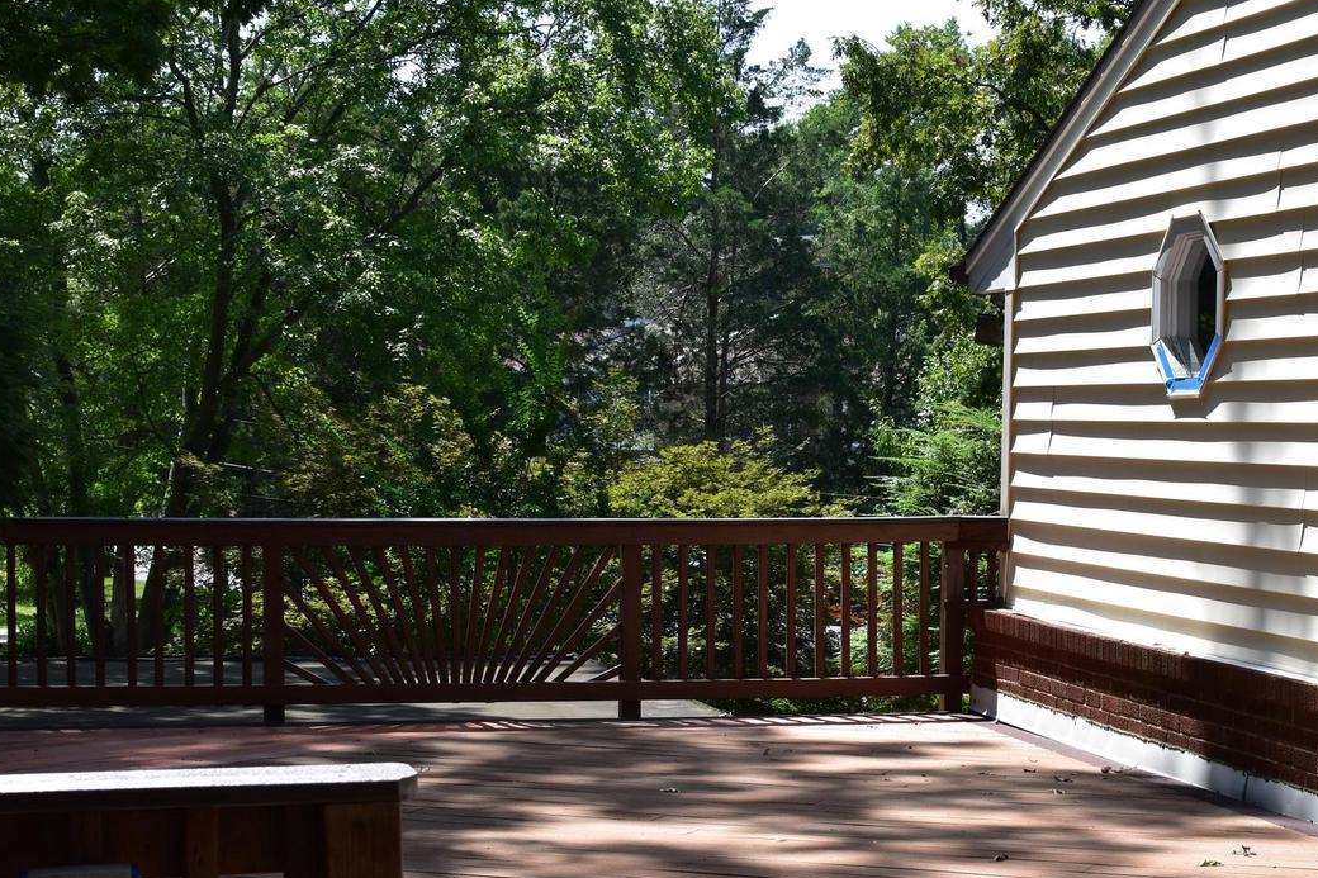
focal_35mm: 73
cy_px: 557
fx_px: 2661
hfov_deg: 27.8
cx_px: 798
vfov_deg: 18.7
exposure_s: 1/250
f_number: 10
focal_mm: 35
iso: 400
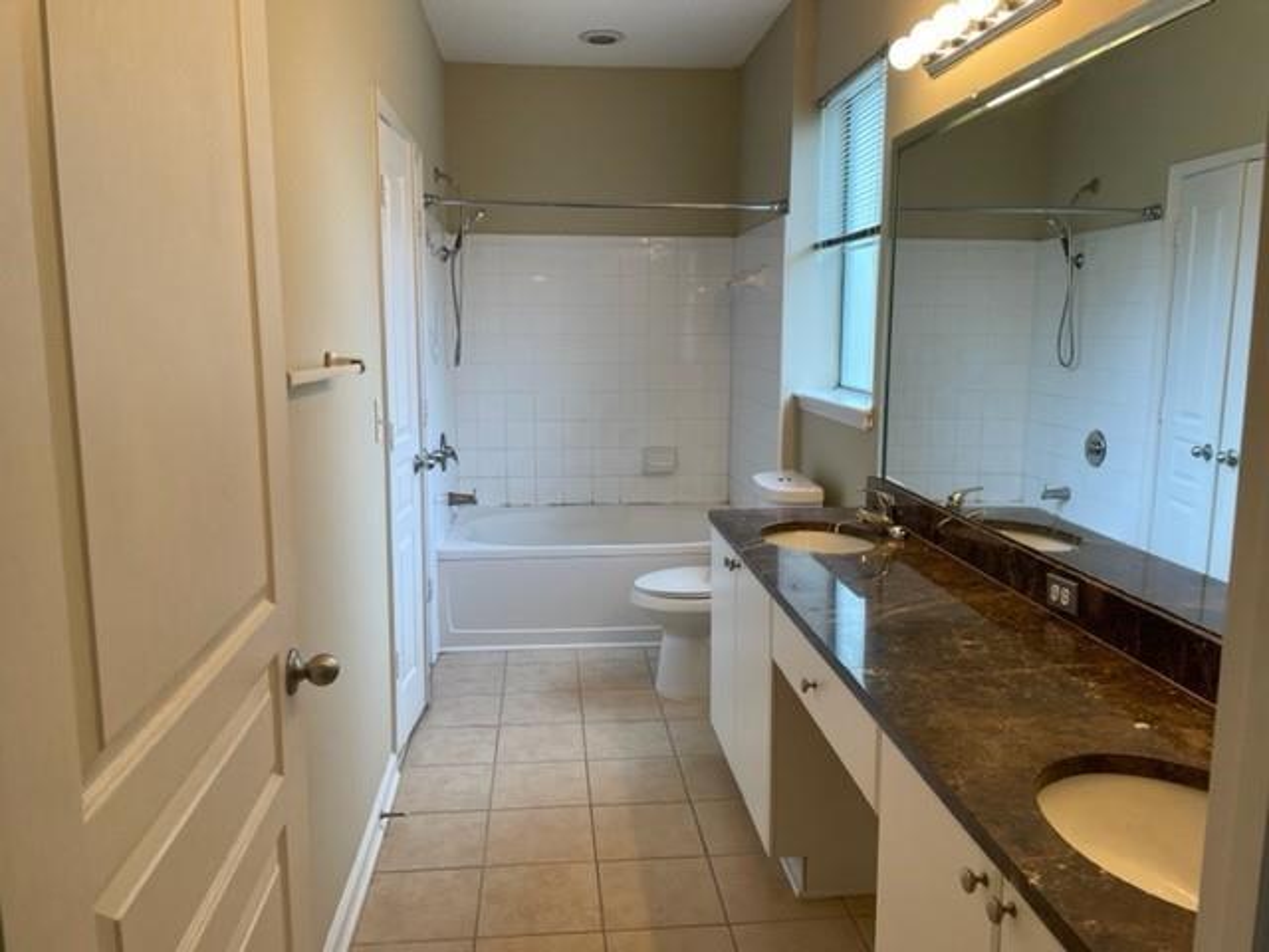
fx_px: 953
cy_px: 476
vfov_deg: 53.1
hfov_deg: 67.3
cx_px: 634
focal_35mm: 26
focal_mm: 4.2
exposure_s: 1/120
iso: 80
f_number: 1.6
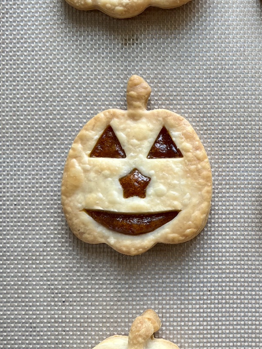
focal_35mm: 51
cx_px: 238
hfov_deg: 27.5
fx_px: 515
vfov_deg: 37.5
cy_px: 164
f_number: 1.5
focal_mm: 5.7
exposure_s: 1/121
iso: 64
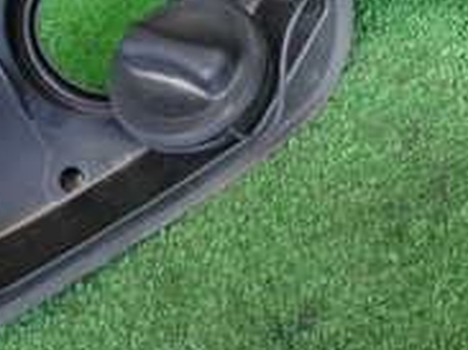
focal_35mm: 82
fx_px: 1108
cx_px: 358
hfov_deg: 23.6
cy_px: 82
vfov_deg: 17.8
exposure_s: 1/40
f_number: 2
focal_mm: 4.5
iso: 200
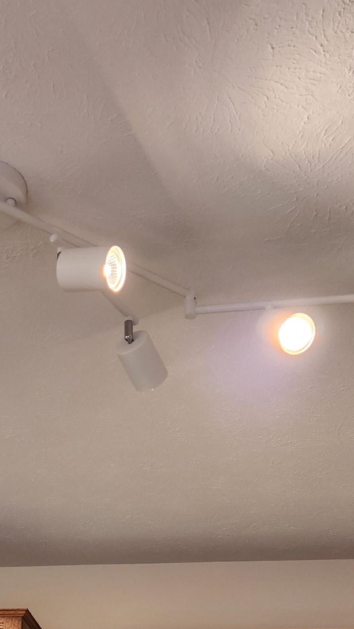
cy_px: 576
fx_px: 884
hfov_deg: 22.0
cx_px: 17
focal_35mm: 53
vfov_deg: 36.5
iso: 160
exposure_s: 1/120
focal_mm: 5.4
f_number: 1.8
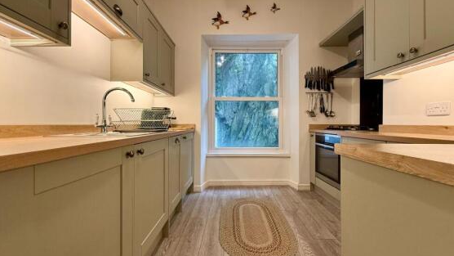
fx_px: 193
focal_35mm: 16
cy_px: 124
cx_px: 223
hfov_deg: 99.4
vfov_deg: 67.1
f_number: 2.2
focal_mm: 2.22
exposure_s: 1/100
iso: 250
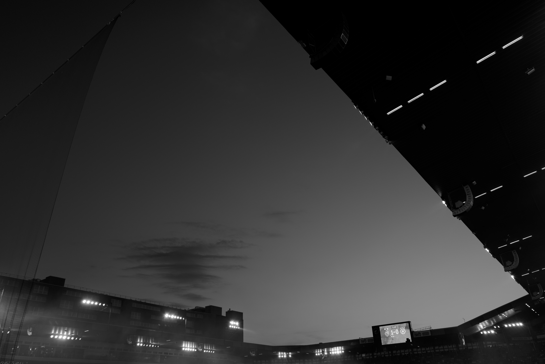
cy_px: 182
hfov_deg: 65.5
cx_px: 272
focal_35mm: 28
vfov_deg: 46.4
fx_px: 424
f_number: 5
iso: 800
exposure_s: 1/500
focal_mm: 28
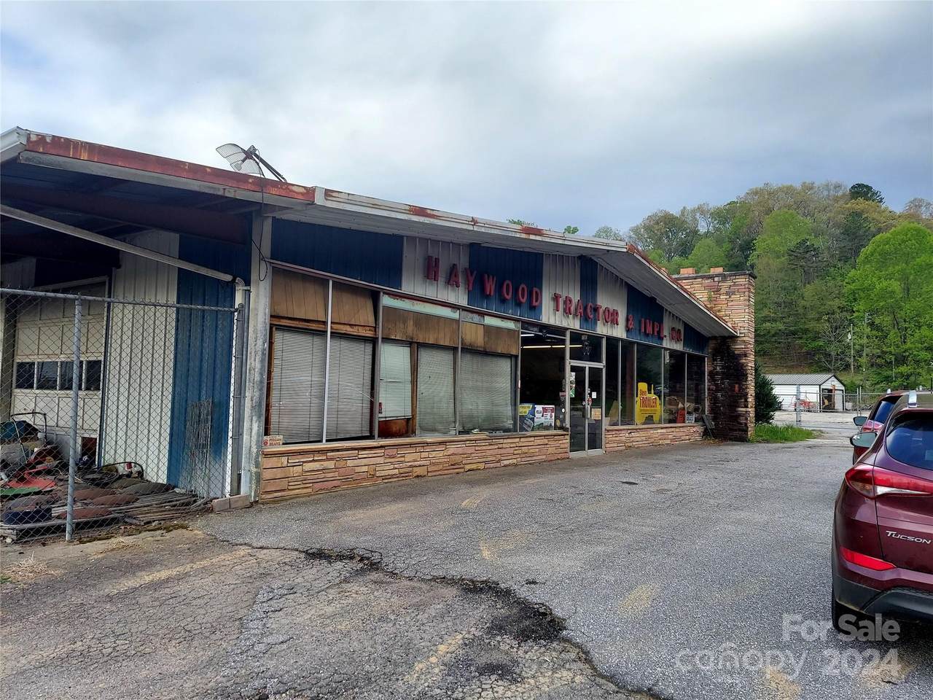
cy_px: 350
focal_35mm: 24
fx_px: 647
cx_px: 466
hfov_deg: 71.6
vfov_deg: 56.8
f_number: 1.8
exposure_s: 1/528
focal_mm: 5.23
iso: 50
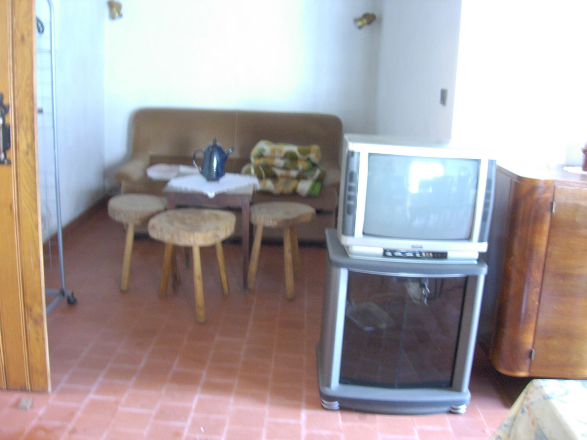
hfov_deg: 47.9
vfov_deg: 36.8
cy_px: 225
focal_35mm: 39
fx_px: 661
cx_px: 288
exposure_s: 1/3.4
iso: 200
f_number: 2.8
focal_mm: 7.8
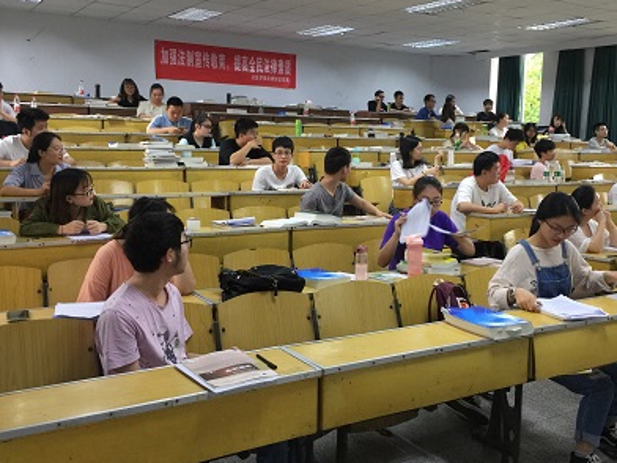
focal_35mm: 37
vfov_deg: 38.6
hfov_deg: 50.1
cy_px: 201
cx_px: 332
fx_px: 659
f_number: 2.2
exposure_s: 1/17
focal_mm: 4.15
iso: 80
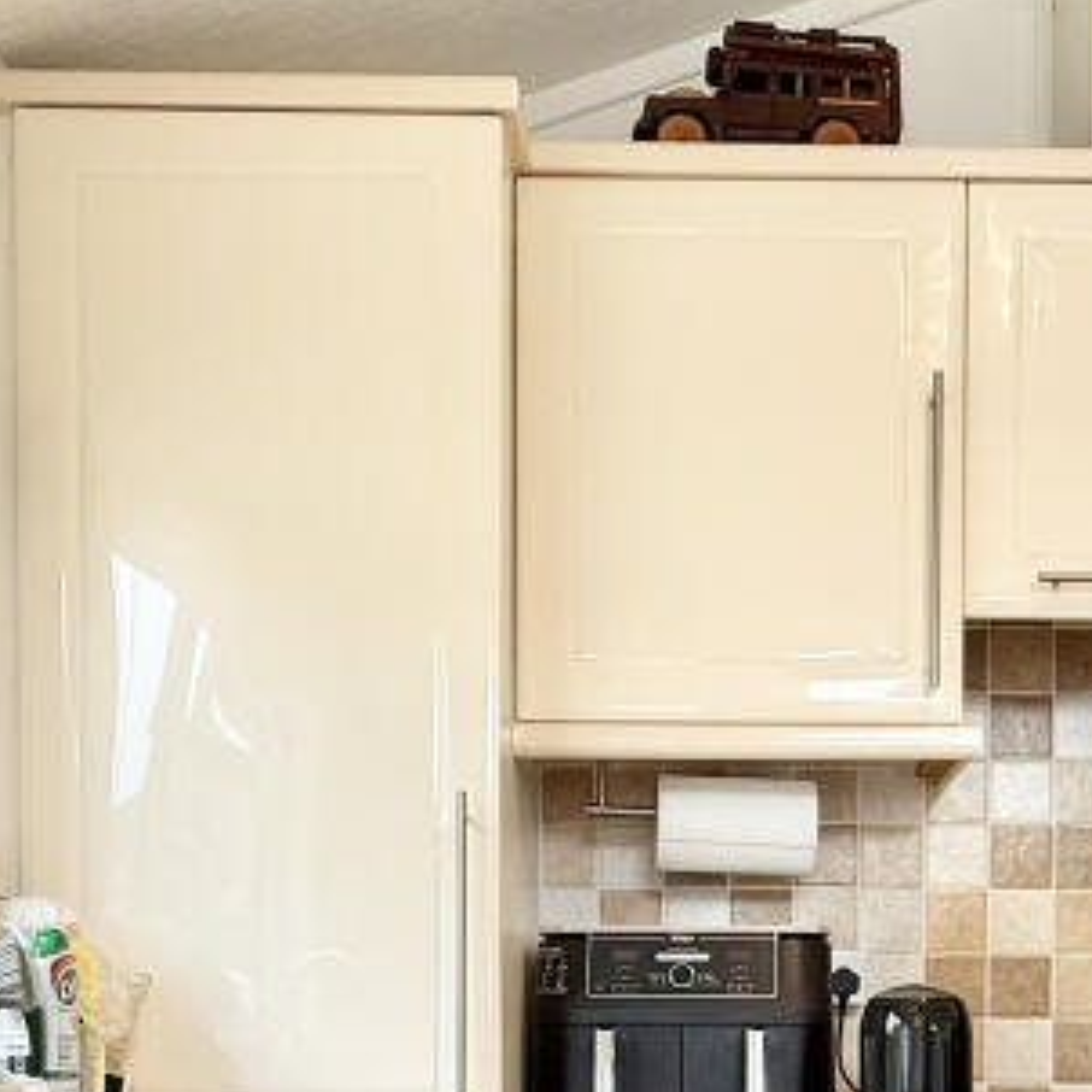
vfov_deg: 36.2
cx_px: 741
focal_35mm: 42
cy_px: 1081
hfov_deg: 39.5
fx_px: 1499
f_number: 2.2
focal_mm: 2.22
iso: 64
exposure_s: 1/100
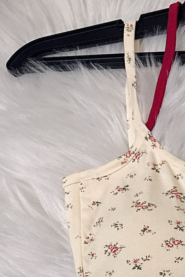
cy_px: 422
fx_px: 872
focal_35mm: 113
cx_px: 425
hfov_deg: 10.6
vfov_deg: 16.4
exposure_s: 1/115
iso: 250
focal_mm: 6.86
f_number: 1.78
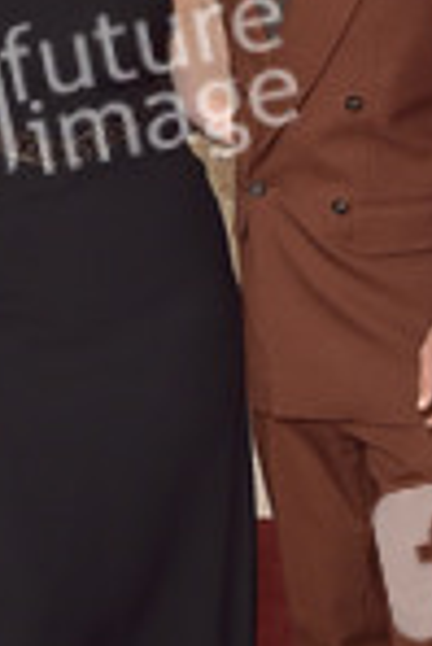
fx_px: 2819
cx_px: 203
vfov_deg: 13.1
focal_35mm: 157
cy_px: 319
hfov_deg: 8.8
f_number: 5.6
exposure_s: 1/250
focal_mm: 58
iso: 1000
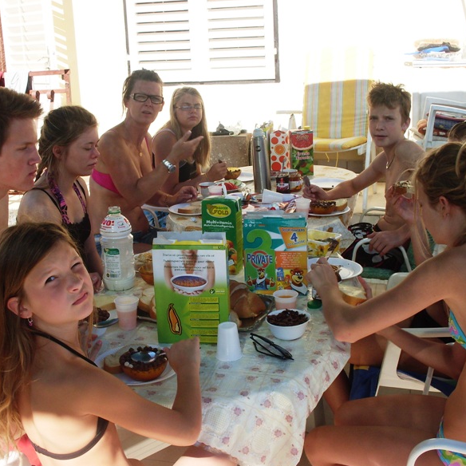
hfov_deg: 36.8
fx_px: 701
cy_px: 239
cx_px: 207
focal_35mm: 46
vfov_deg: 36.8
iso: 80
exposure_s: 1/90
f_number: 8.4
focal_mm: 6.3
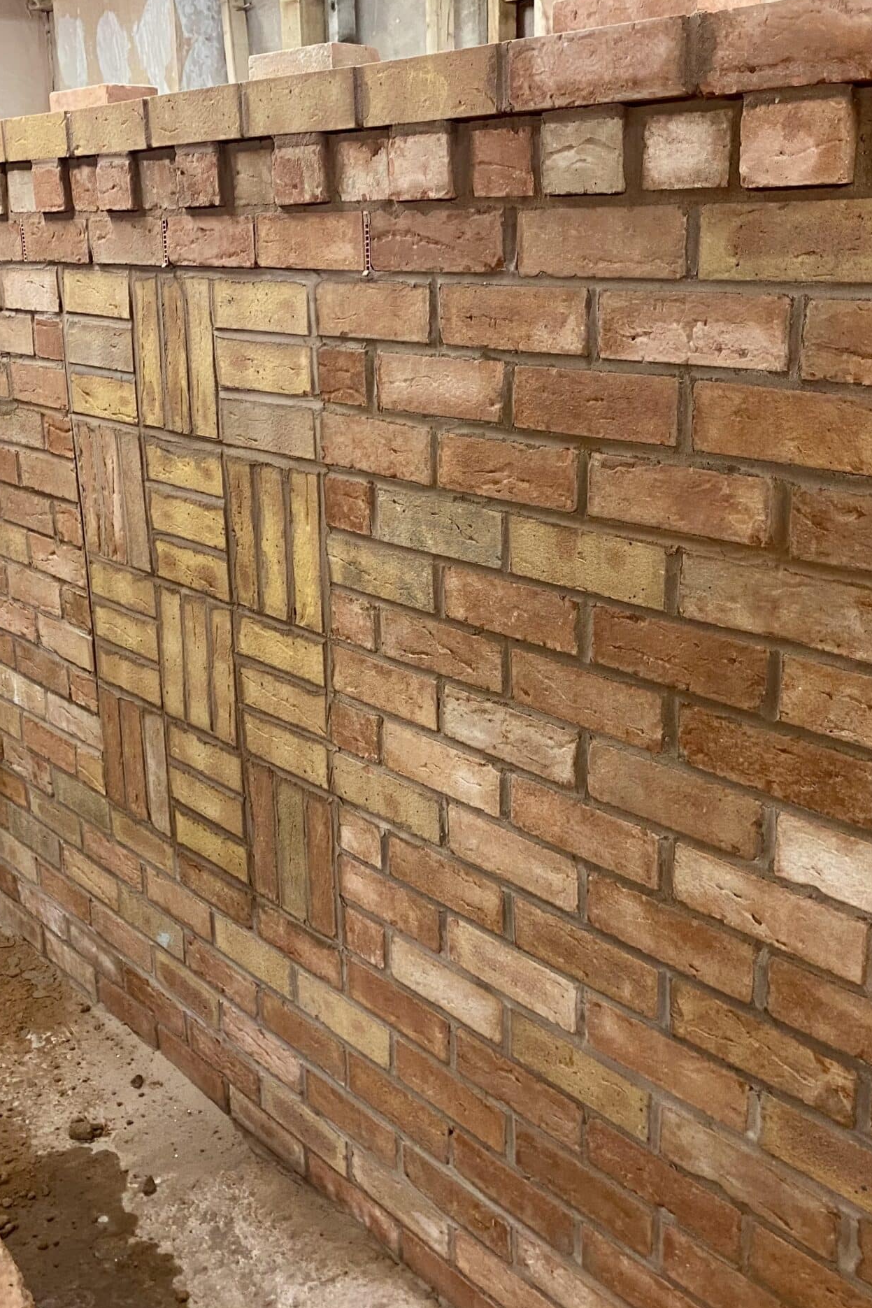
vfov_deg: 51.9
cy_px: 640
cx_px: 406
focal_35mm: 37
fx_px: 1344
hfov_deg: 35.9
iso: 200
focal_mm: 4.25
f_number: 1.8
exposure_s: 1/50
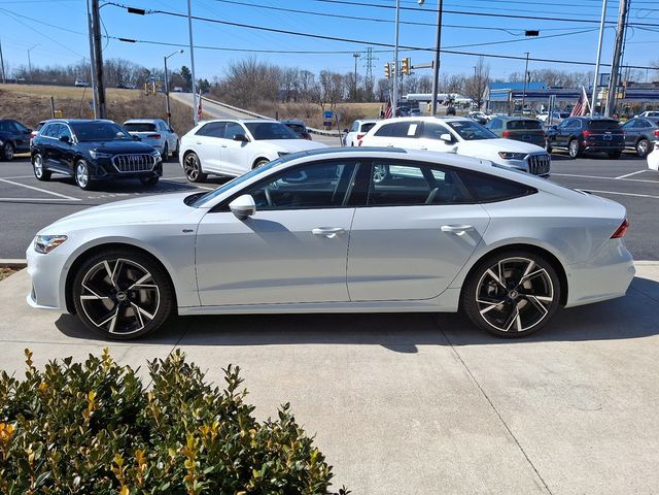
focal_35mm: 25
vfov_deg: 54.9
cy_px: 248
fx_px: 476
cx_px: 330
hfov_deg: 69.4
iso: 25
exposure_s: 1/1250
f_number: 1.8
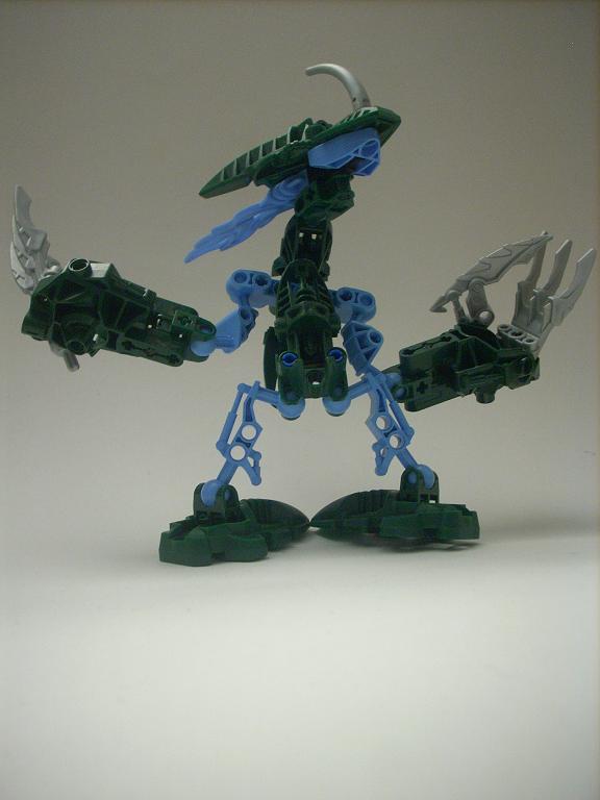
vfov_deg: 50.1
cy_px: 400
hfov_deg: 38.7
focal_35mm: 37
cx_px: 300
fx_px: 855
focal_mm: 6.2
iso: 200
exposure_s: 1/5.4
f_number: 2.8
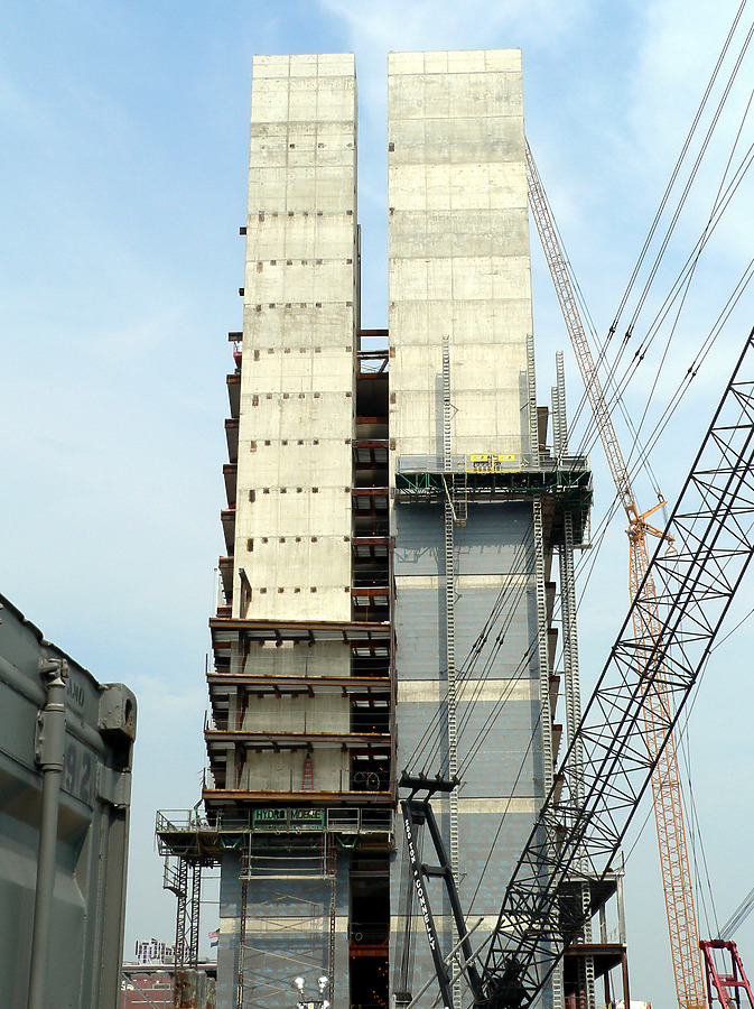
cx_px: 377
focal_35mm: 47
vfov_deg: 40.5
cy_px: 504
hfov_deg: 30.8
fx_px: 1368
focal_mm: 7.8
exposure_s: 1/800
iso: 80
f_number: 5.6
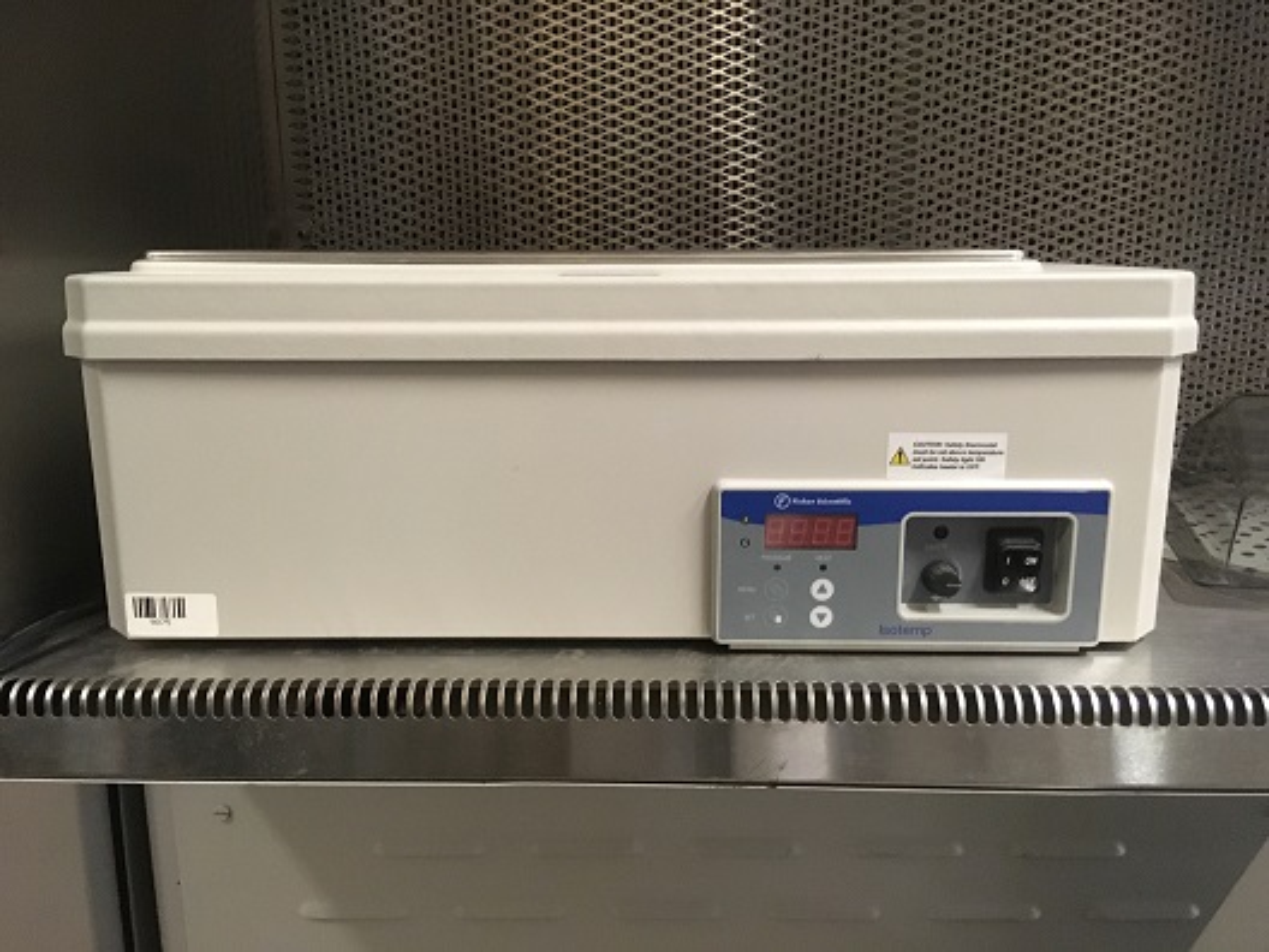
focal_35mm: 29
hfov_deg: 61.7
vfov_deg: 48.2
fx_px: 1063
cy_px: 476
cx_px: 634
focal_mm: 4.15
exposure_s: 1/15
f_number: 2.2
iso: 320
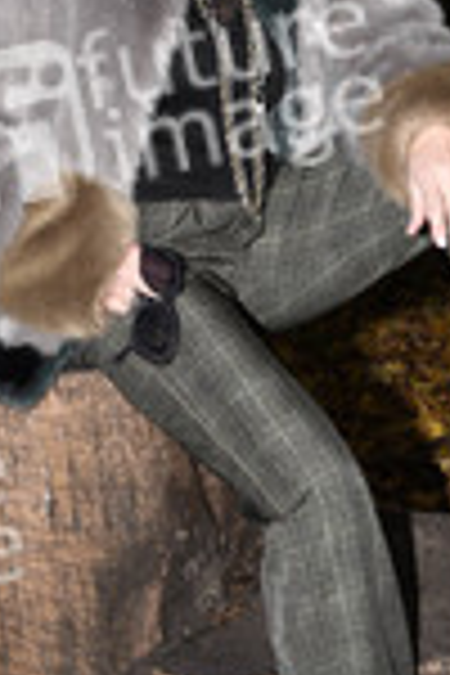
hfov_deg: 13.5
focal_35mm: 101
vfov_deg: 20.2
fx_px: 1894
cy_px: 333
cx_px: 284
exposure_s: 1/125
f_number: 6.3
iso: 160
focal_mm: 38
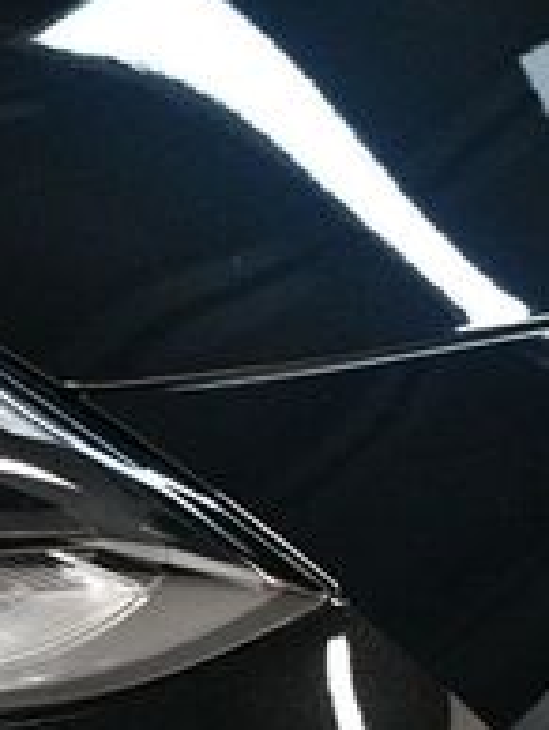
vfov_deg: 16.8
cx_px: -196
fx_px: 2405
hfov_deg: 12.6
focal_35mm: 114
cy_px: 756
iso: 3200
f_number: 3.8
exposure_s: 1/125
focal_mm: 24
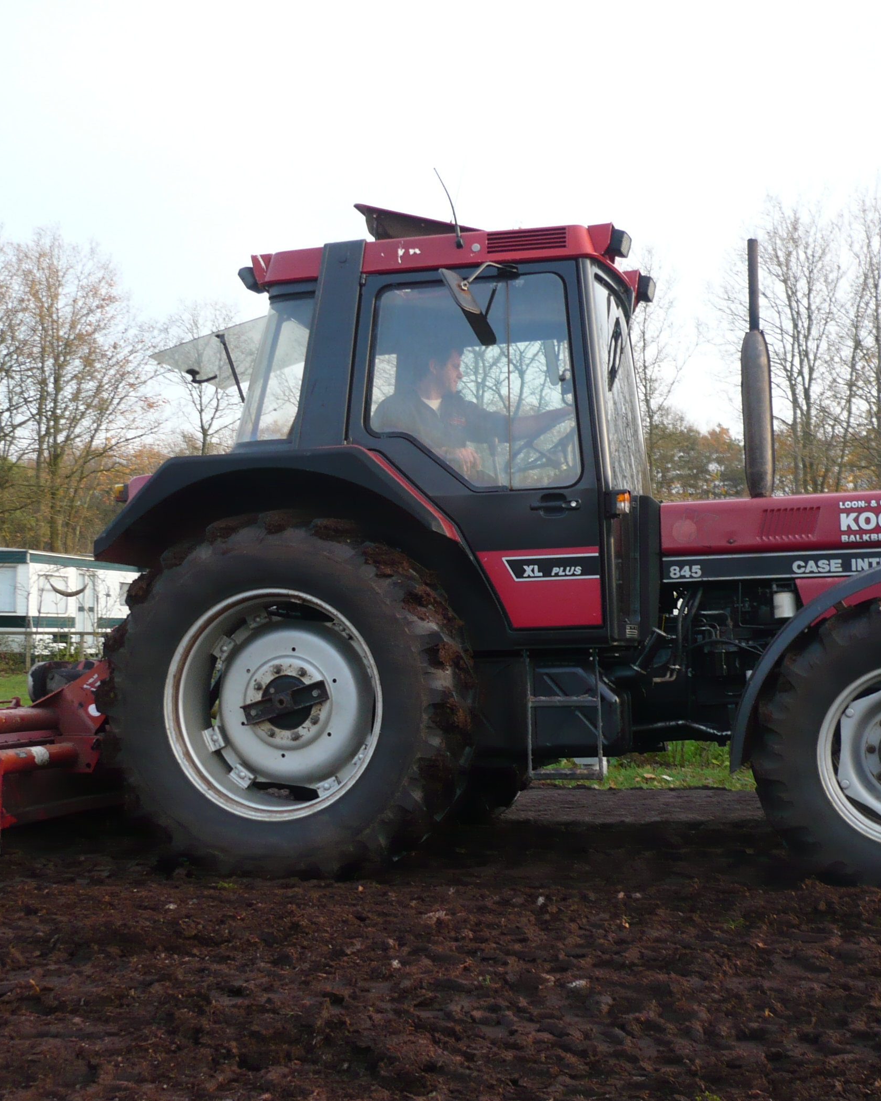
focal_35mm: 46
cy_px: 556
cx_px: 412
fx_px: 1499
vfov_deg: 40.3
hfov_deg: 32.7
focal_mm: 5.8
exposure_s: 1/60
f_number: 2.8
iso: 100
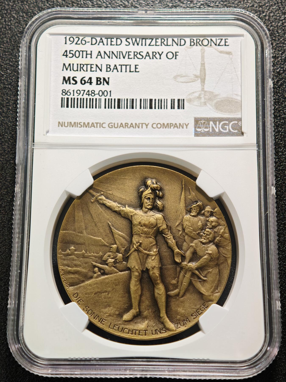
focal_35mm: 60
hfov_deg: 24.4
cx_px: 143
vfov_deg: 32.2
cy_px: 191
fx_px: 661
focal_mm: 9
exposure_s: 1/120
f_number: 2
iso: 800
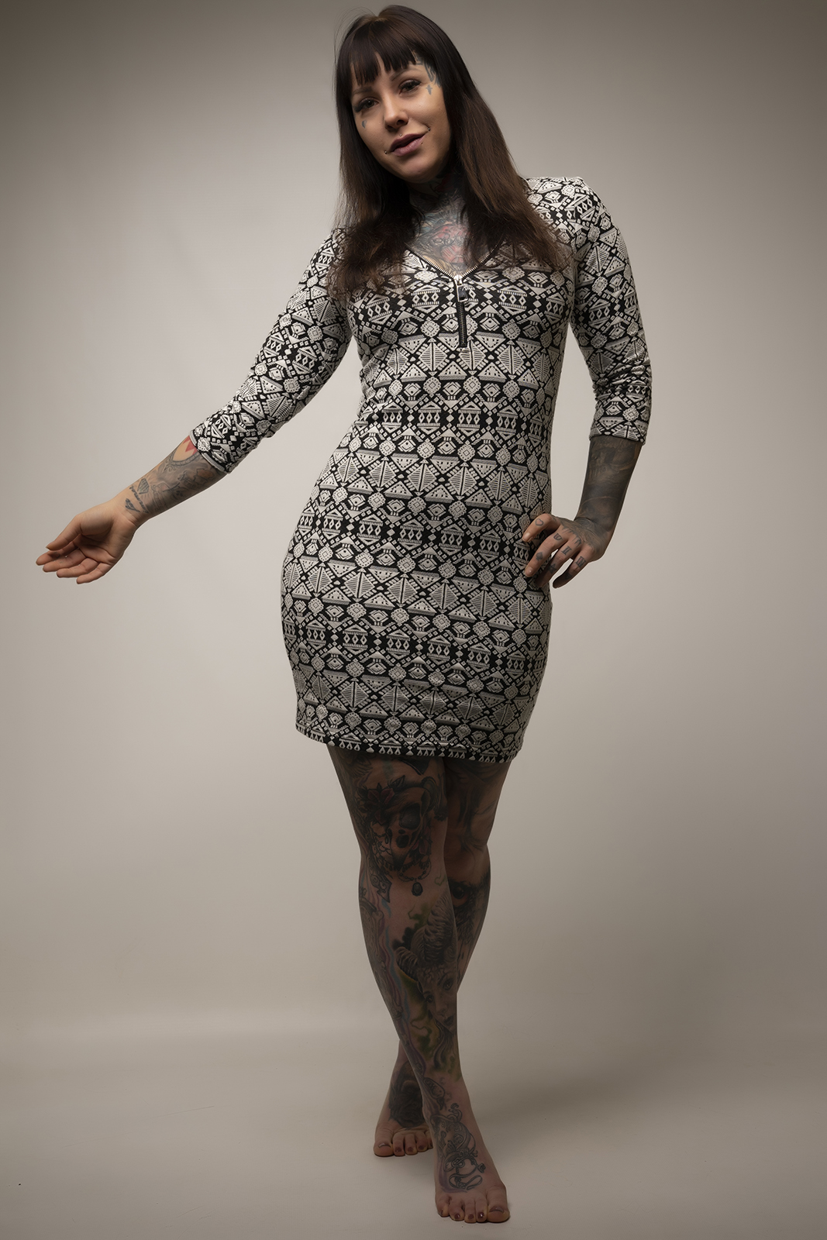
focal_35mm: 50
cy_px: 620
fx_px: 1722
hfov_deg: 27.0
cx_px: 414
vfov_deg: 39.6
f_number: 8
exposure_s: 1/200
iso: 100
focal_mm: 50
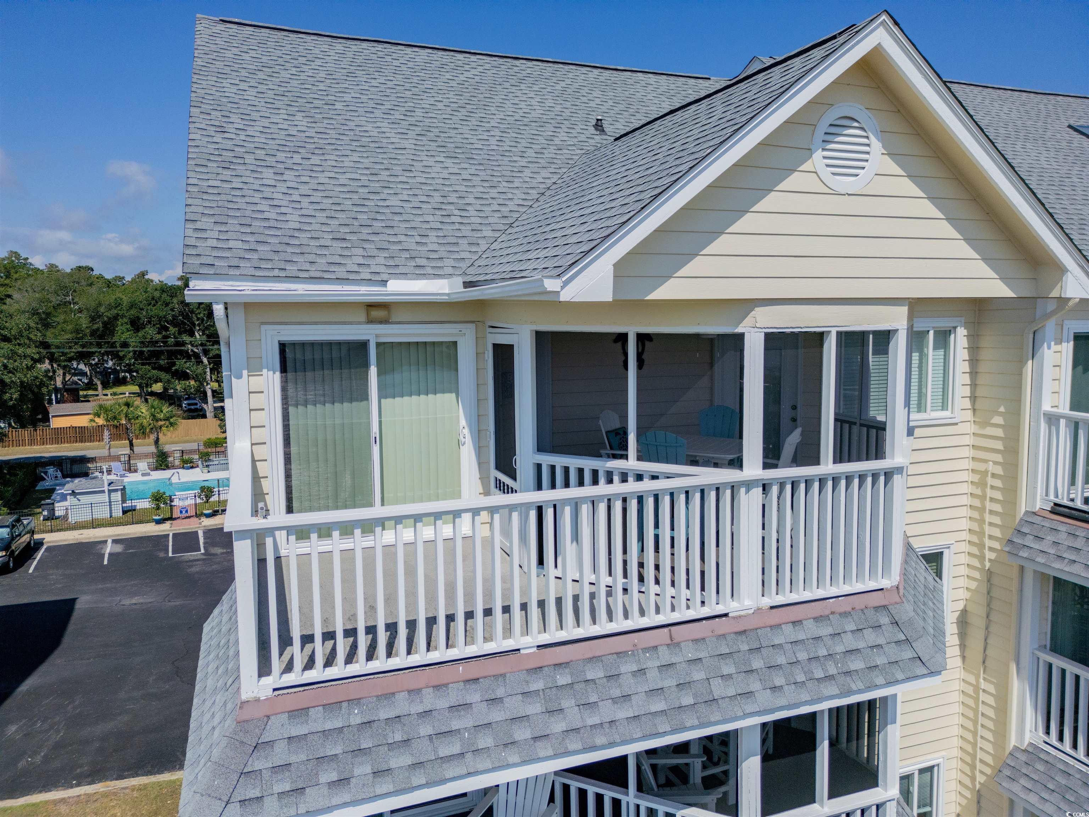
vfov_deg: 56.8
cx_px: 544
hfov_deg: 71.6
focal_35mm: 24
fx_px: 755
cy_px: 408
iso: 200
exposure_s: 1/5000
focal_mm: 6.72
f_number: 1.7
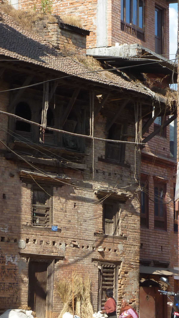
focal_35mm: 145
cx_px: 87
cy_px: 141
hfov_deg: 8.4
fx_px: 1223
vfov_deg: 14.8
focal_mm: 12.8
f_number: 4.2
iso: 80
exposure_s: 1/320
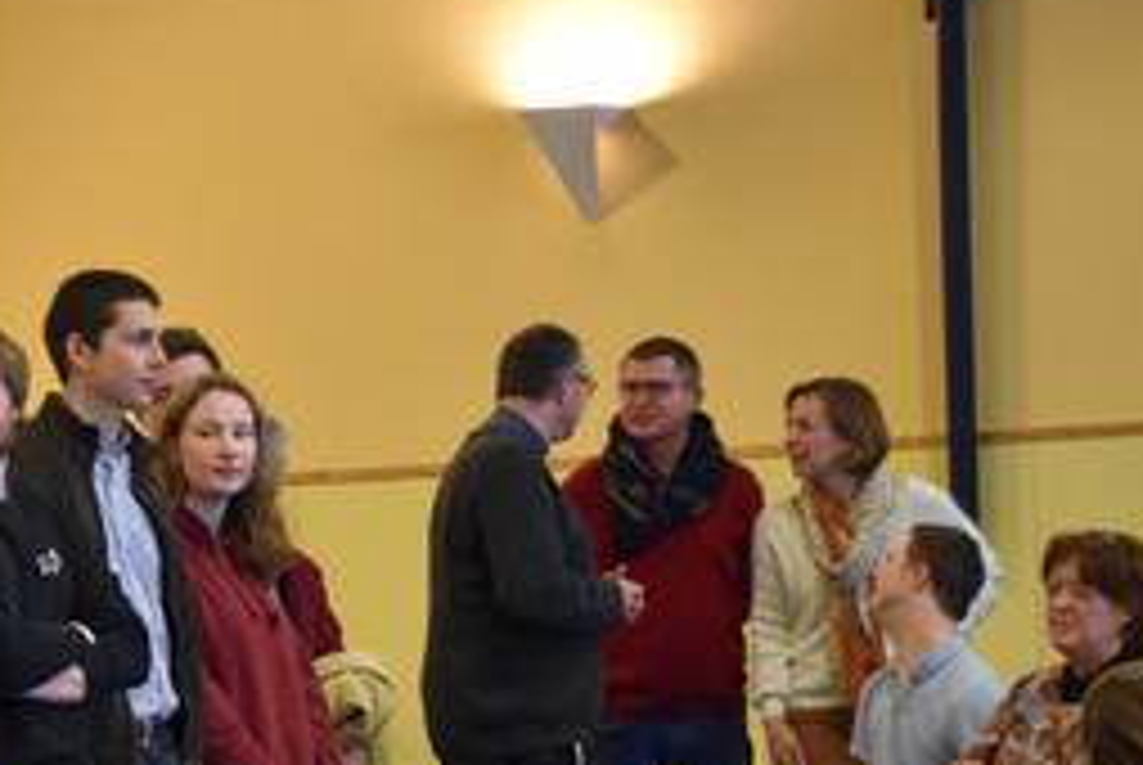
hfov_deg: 12.8
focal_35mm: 157
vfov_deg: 8.7
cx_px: -202
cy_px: 695
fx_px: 4990
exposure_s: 1/60
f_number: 4.2
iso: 900
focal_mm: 38
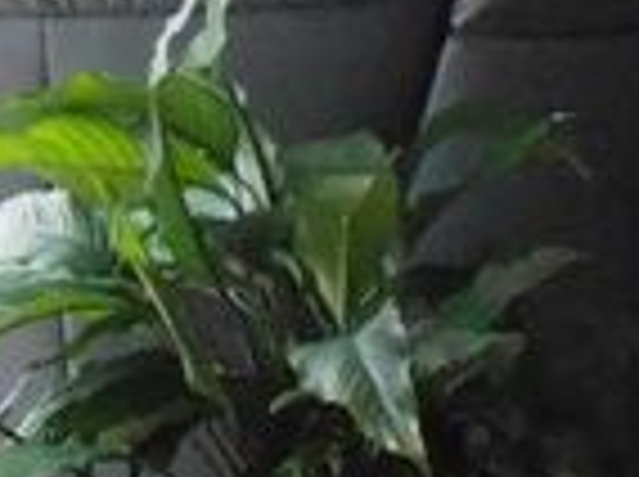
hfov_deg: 17.4
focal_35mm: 110
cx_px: 666
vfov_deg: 13.2
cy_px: 4
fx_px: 2027
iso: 1600
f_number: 3.5
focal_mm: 4.6
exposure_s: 1/125
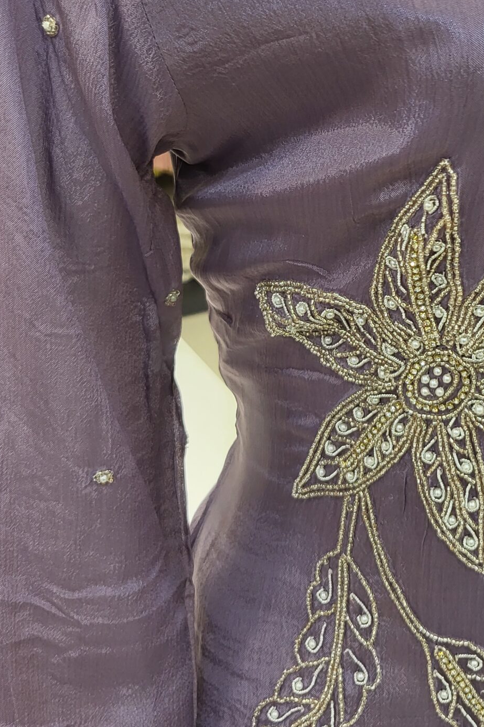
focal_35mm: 50
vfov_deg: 38.4
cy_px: 165
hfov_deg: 26.5
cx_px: 390
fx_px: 1009
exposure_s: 1/100
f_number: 1.8
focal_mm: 5.4
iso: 125
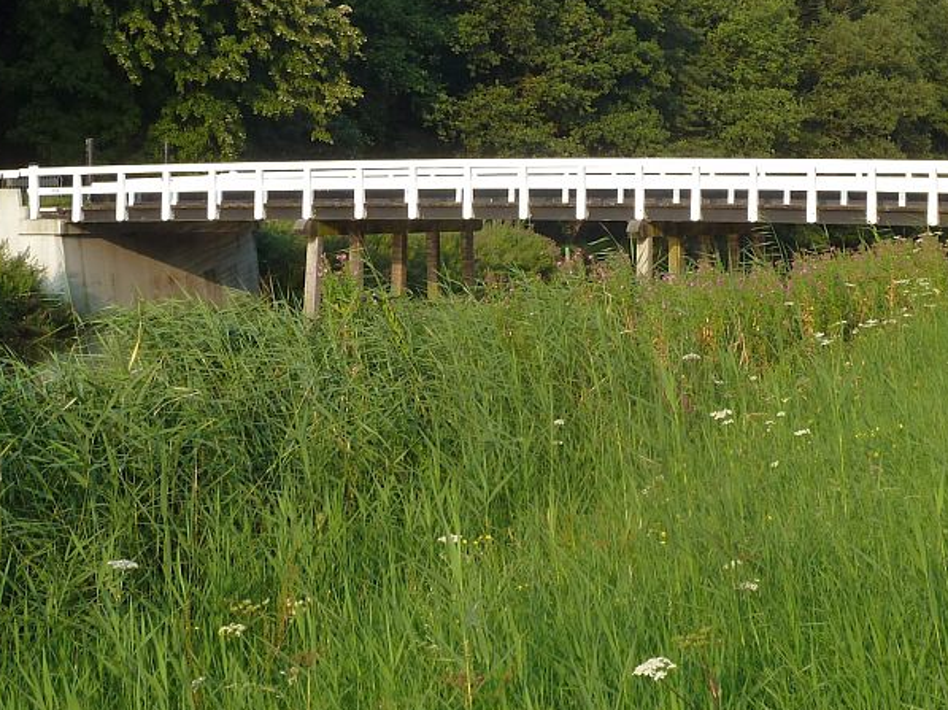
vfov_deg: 20.2
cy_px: 133
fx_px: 1971
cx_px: 586
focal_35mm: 72
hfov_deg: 27.0
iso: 80
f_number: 4
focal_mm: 6.9
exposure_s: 1/160
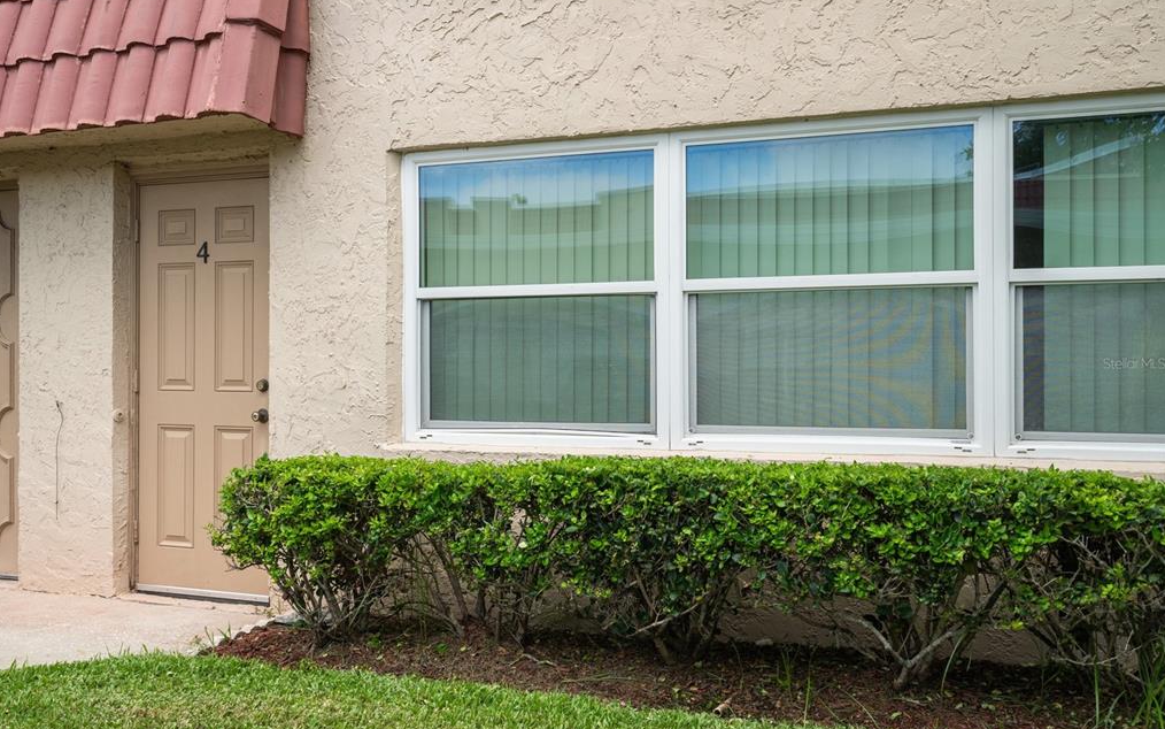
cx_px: 580
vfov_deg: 35.3
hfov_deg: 54.0
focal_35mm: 36
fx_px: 1143
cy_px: 363
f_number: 8
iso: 320
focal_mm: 35
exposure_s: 1/160
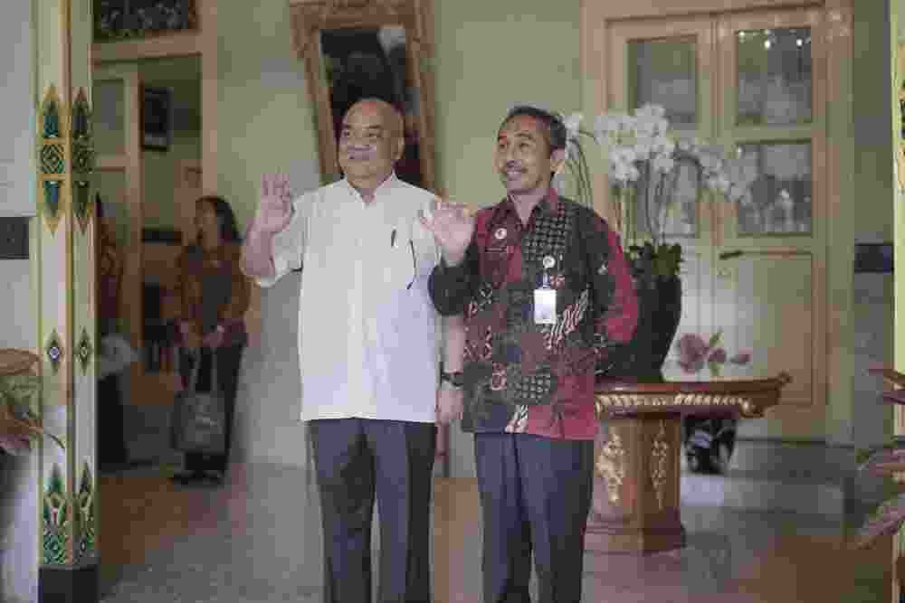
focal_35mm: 50
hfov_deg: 39.6
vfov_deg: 27.0
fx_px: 1257
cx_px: 452
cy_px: 302
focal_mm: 50
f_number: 1.8
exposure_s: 1/1000
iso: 2000
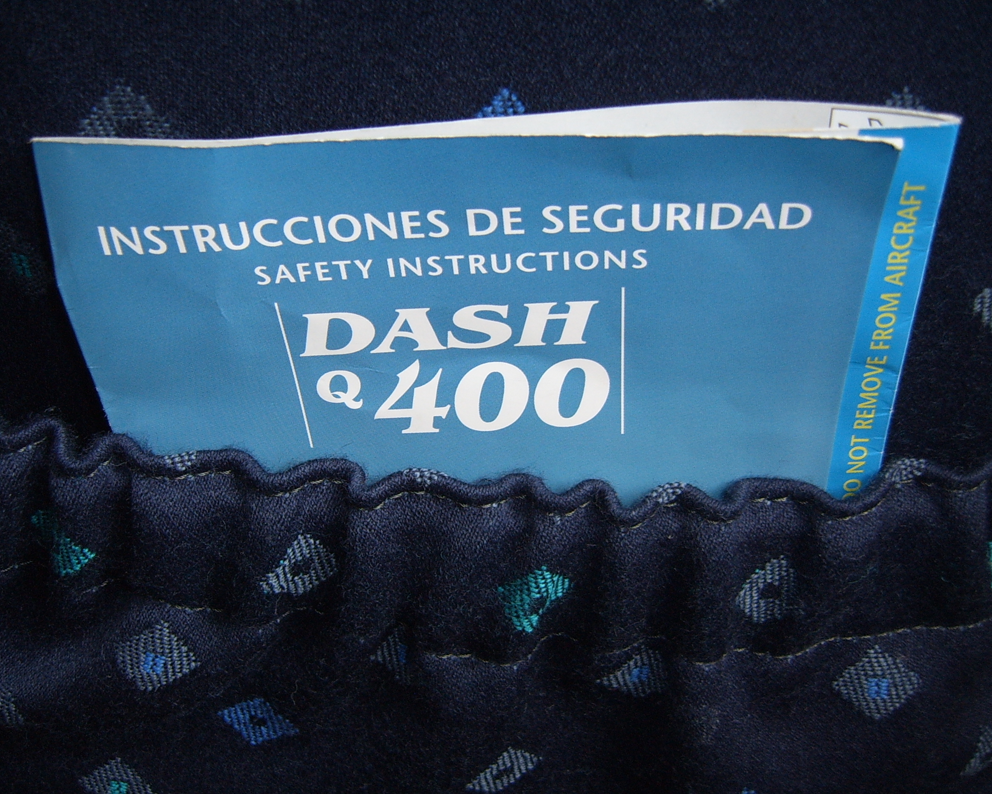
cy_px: 385
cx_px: 462
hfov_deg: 47.9
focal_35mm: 38
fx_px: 1116
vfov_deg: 39.2
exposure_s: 1/30
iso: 69
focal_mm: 5.8
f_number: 2.8
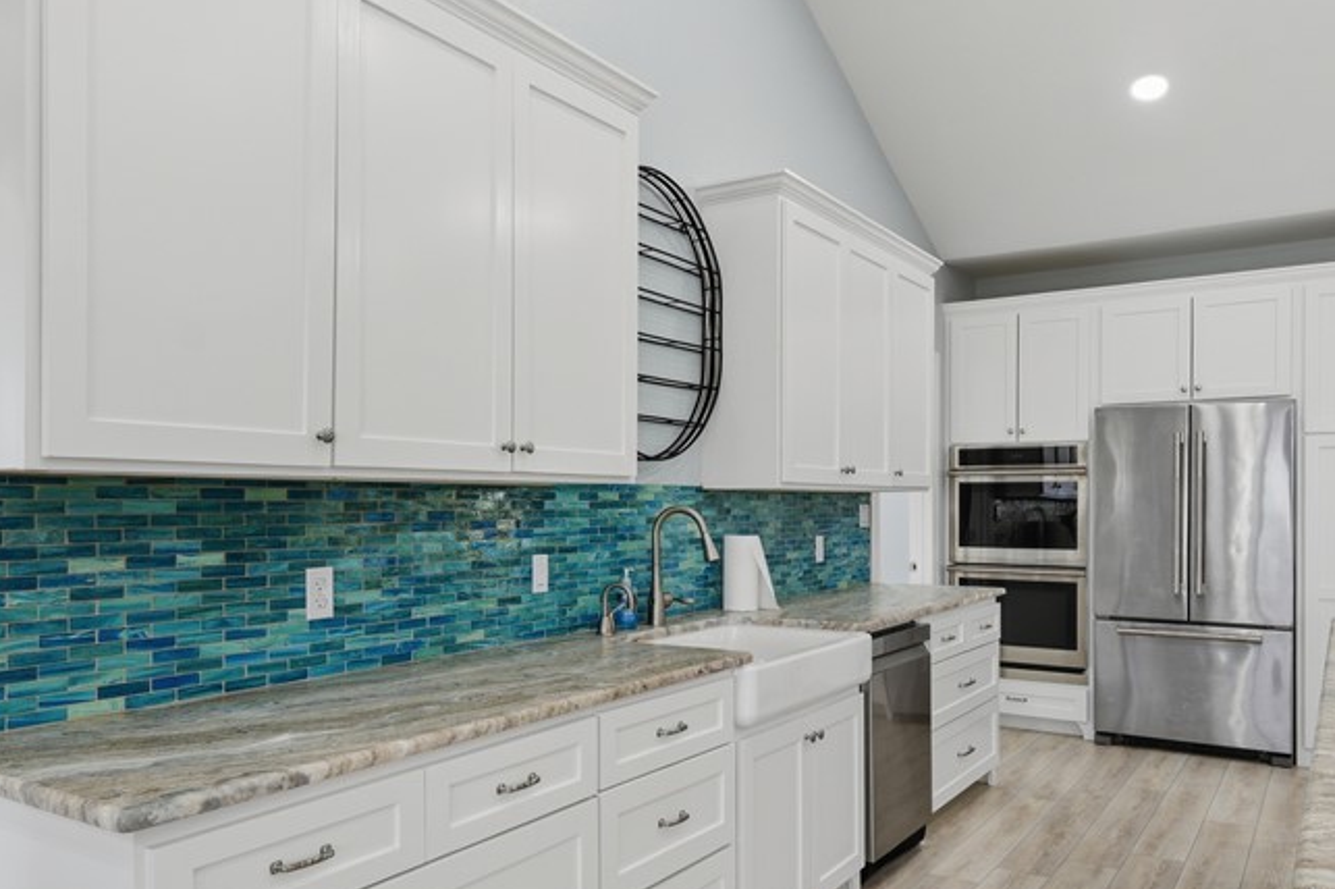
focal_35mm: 27
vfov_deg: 47.7
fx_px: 1001
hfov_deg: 67.3
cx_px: 618
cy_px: 508
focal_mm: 16
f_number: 10
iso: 100
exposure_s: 1/40
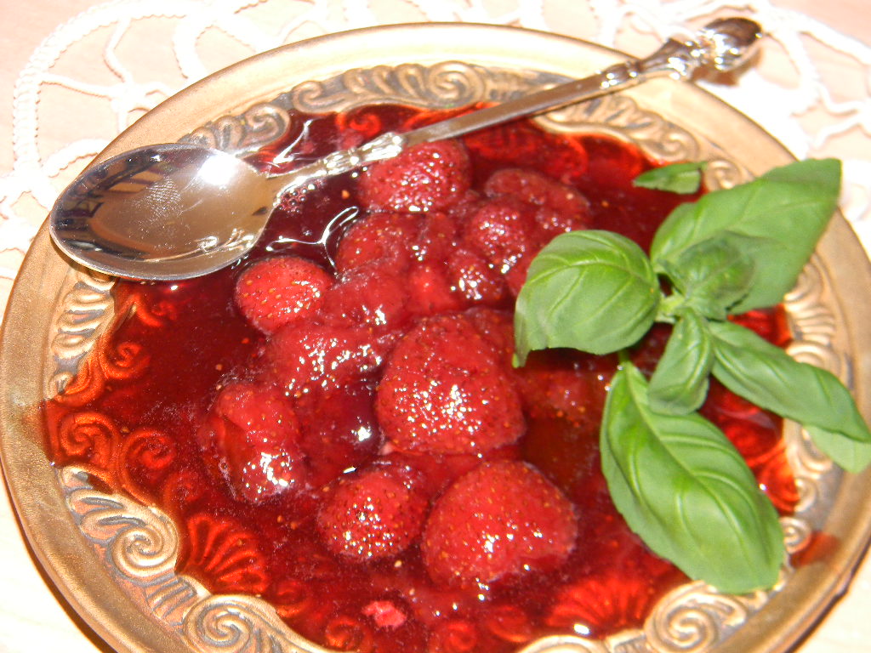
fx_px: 2088
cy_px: 326
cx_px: 436
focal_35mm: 83
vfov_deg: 17.8
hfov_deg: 23.6
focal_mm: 15.1
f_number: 4.5
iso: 200
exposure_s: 1/30
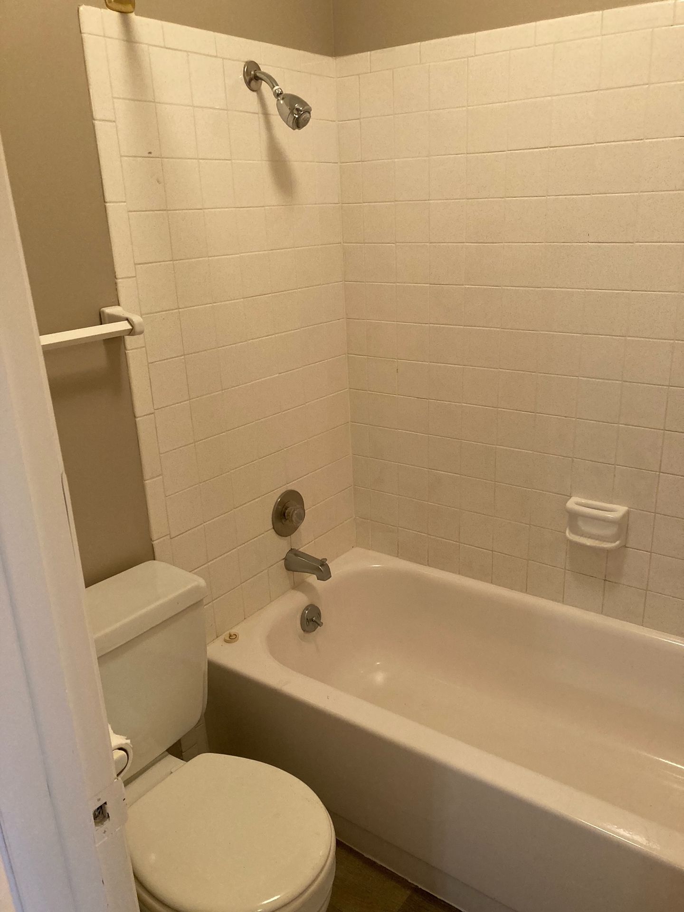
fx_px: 738
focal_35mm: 28
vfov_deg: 63.4
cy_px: 456
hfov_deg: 49.7
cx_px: 342
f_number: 1.8
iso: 200
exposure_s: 1/60
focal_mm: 3.99
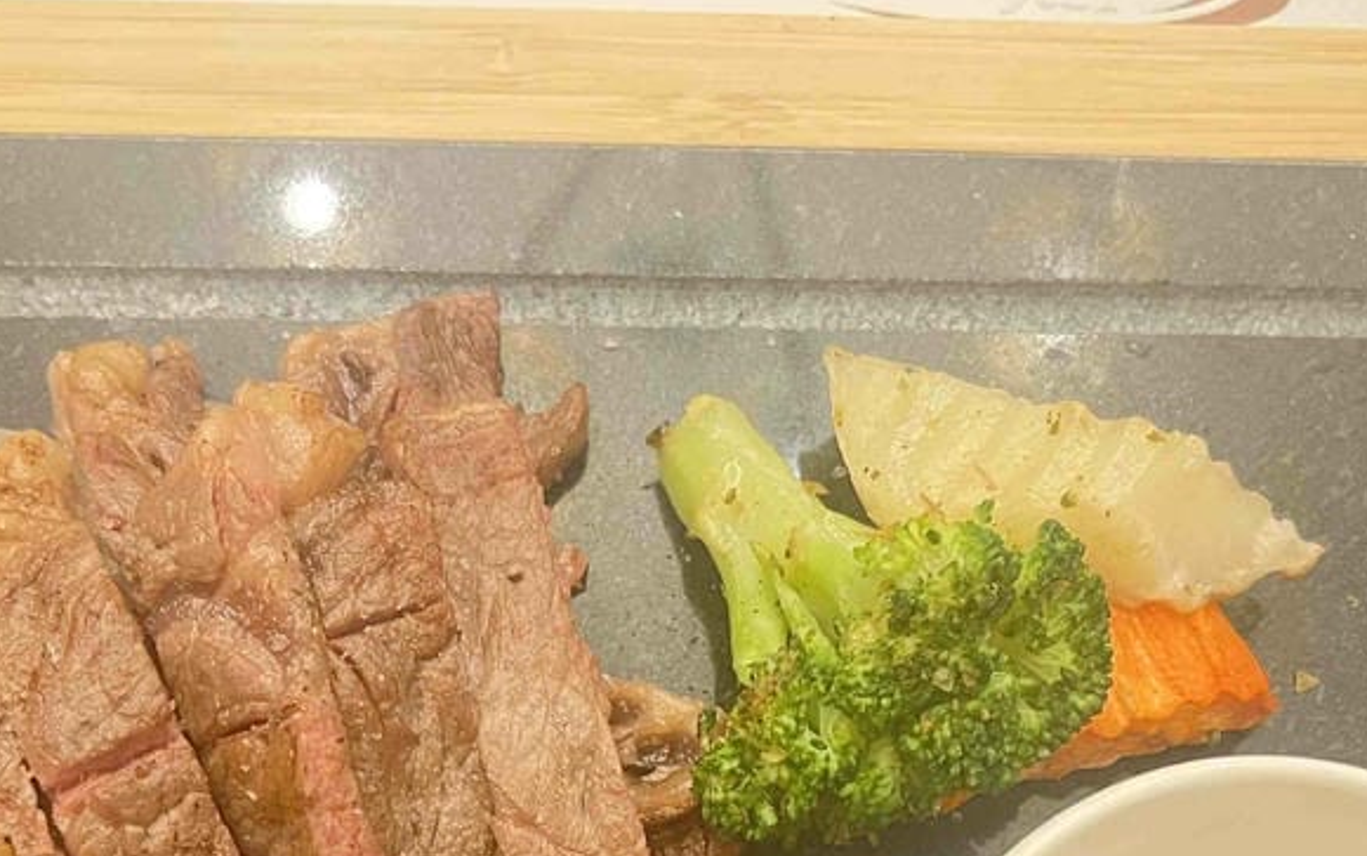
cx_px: 646
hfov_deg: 35.7
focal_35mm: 57
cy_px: 1000
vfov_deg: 21.3
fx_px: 2124
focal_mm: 5.7
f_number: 1.5
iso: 320
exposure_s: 1/60
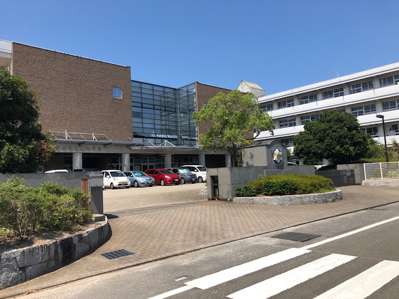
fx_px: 323
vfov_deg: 49.7
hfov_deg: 63.4
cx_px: 200
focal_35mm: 28
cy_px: 150
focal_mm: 3.99
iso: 20
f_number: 1.8
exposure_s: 1/1845
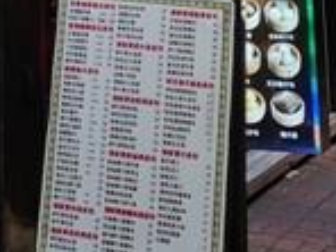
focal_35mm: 146
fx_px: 1417
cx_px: 32
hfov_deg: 13.4
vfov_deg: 8.9
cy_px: -400
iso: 80
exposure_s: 1/100
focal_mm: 3.95
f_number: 1.8
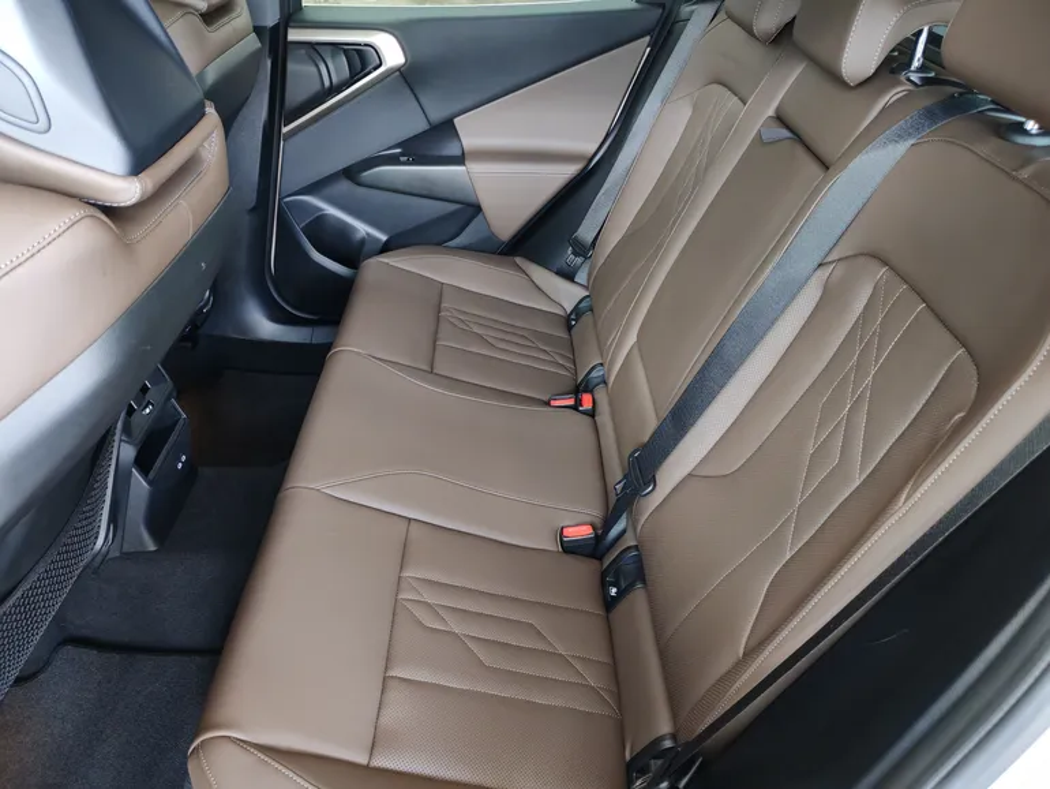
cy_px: 394
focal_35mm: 27
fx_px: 819
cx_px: 525
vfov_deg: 51.4
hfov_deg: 65.3
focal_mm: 5.52
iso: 800
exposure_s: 1/50
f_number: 1.95
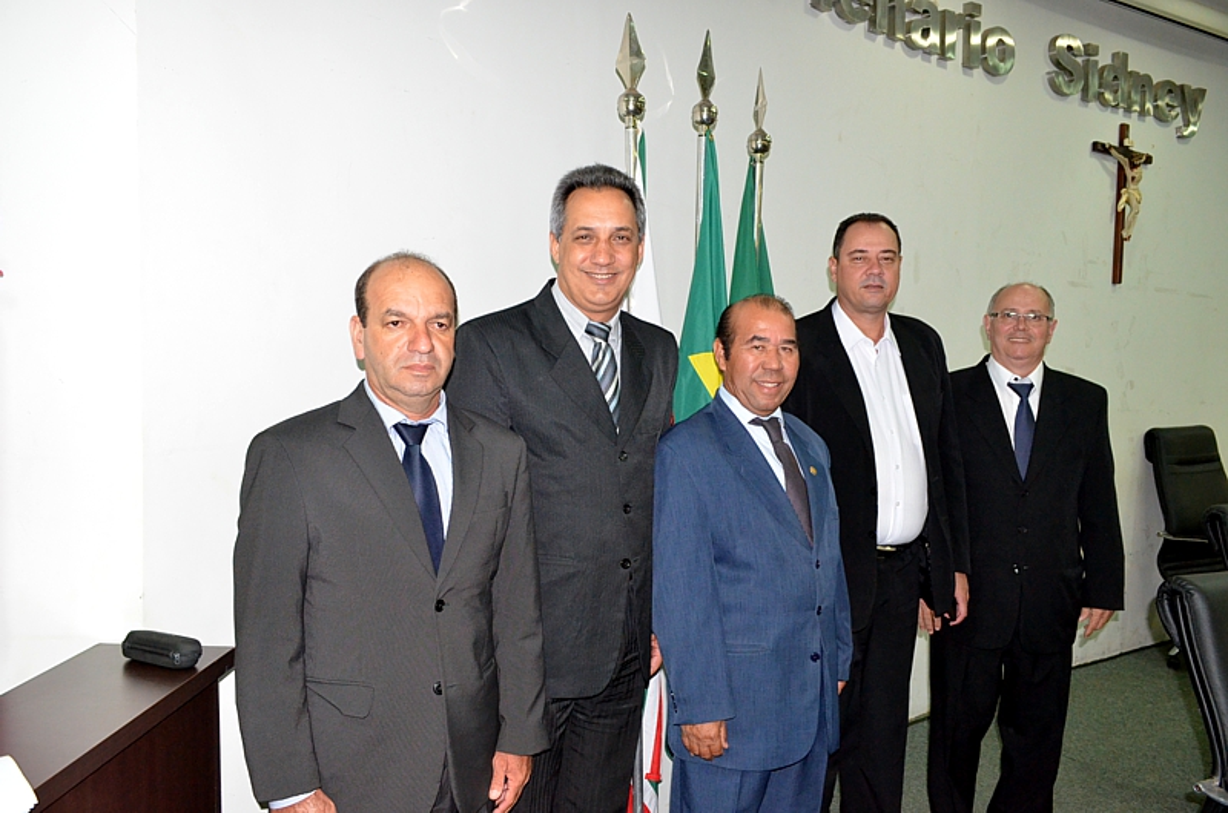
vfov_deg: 43.4
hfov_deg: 62.0
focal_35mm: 30
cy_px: 406
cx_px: 614
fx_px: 1021
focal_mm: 20
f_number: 6.3
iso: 2500
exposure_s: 1/60
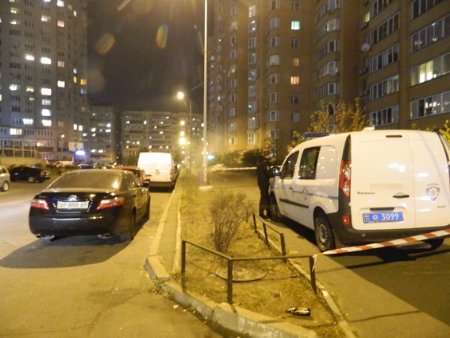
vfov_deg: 54.9
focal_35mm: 25
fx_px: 325
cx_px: 225
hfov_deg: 69.4
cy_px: 169
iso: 720
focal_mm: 4.5
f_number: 3.1
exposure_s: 1
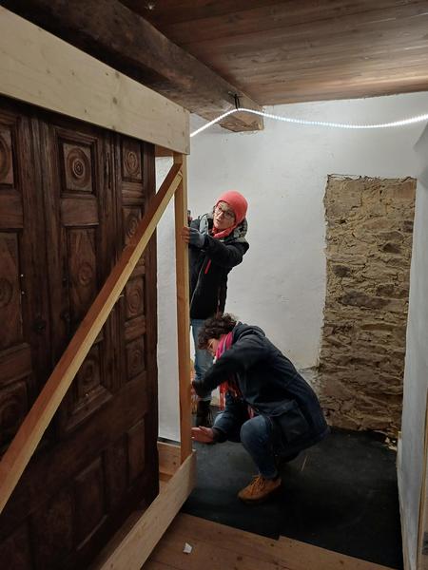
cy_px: 285
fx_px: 412
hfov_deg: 54.9
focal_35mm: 25
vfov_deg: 69.4
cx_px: 214
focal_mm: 4.65
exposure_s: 1/50
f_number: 1.8
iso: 320
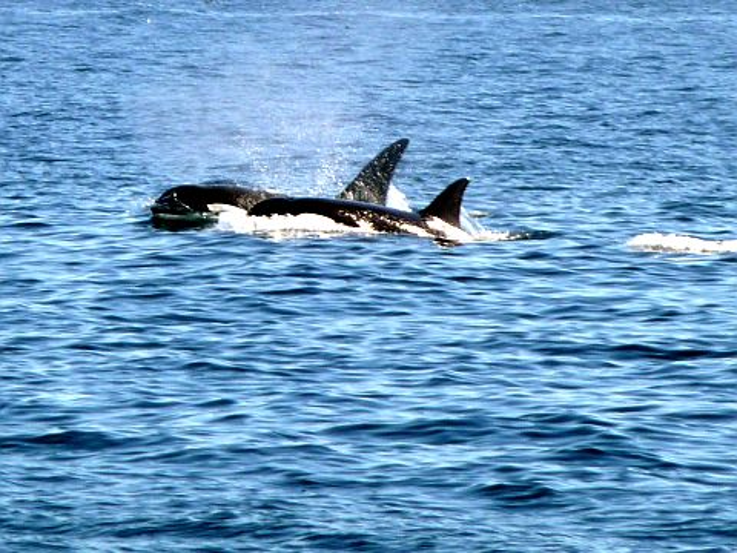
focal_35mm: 280
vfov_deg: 5.3
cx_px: 368
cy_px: 276
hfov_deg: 7.1
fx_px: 5961
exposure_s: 1/500
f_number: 4.9
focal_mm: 47
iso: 100
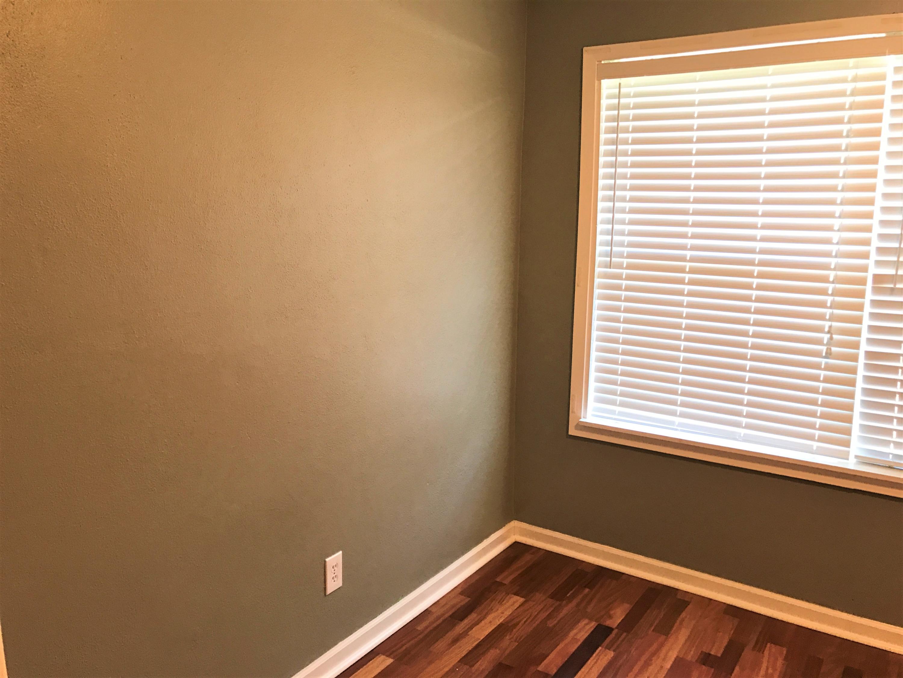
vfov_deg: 49.7
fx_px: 730
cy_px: 339
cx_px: 452
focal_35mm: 28
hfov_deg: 63.4
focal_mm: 3.99
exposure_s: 1/17
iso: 40
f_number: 1.8
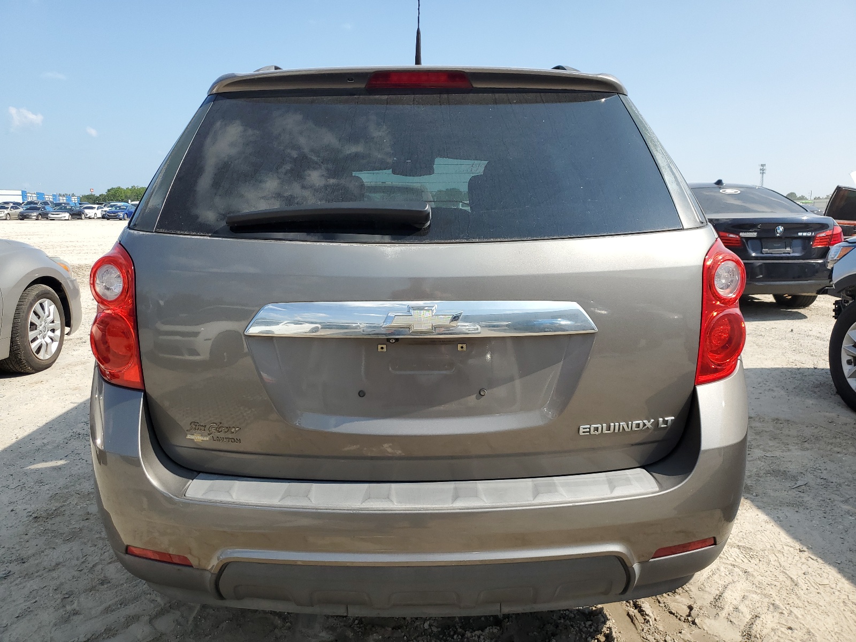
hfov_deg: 67.3
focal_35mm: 26
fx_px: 643
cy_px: 321
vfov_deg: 53.1
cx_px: 428
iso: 50
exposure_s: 1/2000
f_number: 1.5
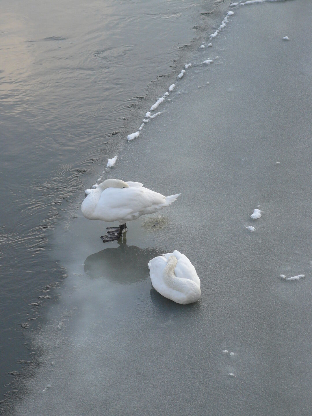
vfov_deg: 11.6
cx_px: 156
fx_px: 2055
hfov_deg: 8.7
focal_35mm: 171
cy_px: 208
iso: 100
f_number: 4
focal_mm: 28.6
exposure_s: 1/200
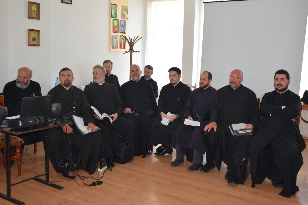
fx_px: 295
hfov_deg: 55.1
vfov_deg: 38.4
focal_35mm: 34
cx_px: 154
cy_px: 102
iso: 800
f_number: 5
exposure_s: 1/100
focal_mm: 23
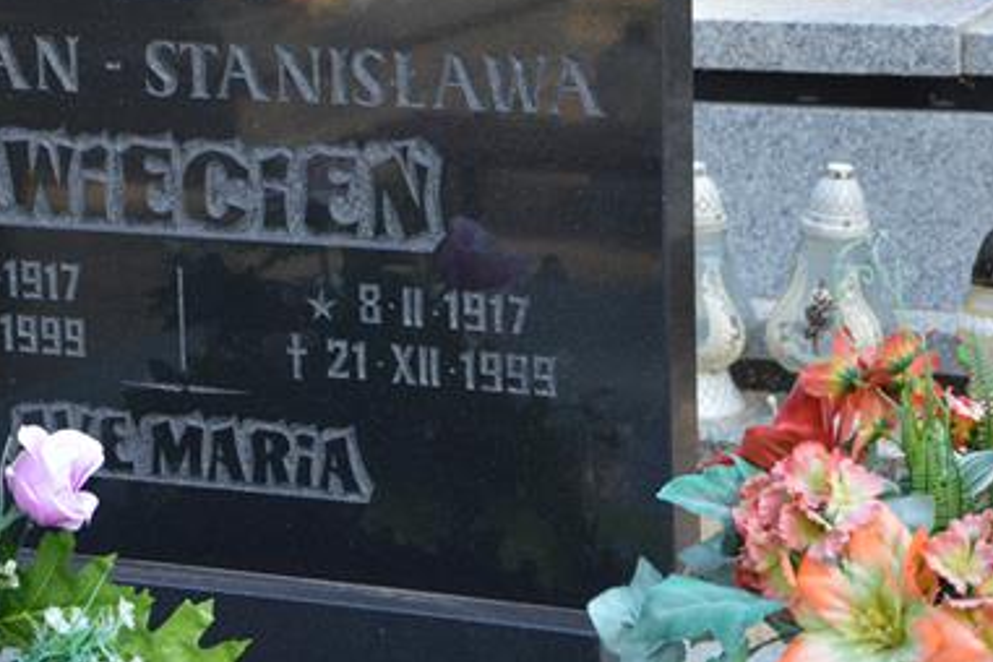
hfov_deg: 14.0
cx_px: 224
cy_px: 224
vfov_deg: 9.4
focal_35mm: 146
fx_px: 4027
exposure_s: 1/125
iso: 200
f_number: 5.6
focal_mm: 58
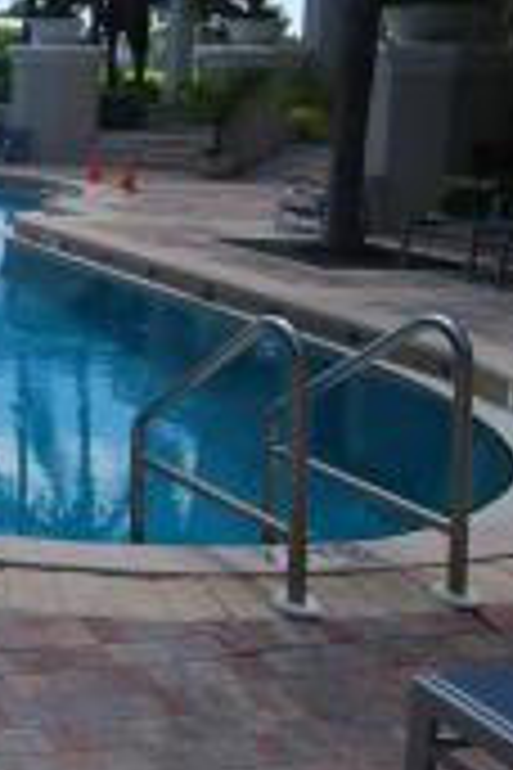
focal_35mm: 55
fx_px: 1176
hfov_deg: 20.1
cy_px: 167
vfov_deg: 35.2
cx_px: -320
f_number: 7.1
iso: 100
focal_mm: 14
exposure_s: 1/200
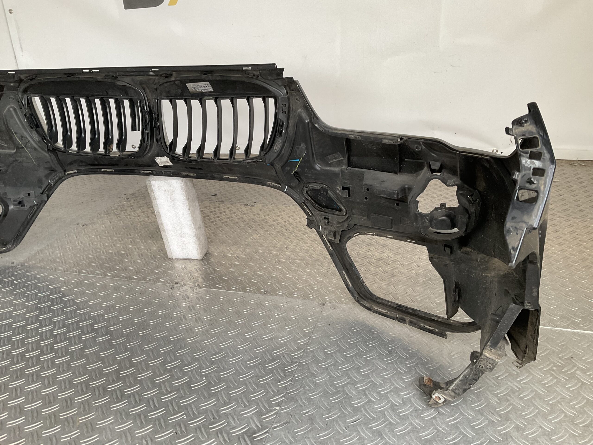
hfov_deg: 61.7
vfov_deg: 48.2
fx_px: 497
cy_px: 222
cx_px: 296
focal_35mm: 29
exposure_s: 1/60
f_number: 1.8
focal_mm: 3
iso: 64
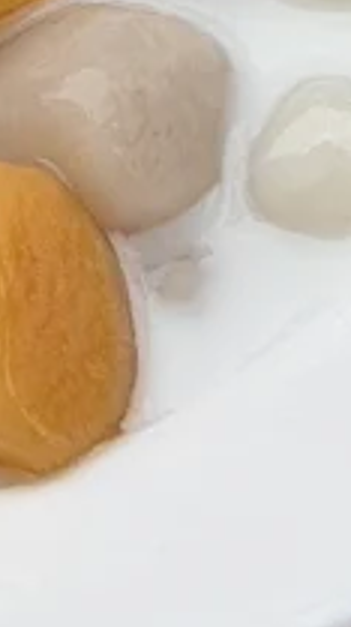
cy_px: -1092
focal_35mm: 361
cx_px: -291
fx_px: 5995
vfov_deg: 5.7
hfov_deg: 3.3
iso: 64
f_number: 1.78
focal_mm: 6.76
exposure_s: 1/1242
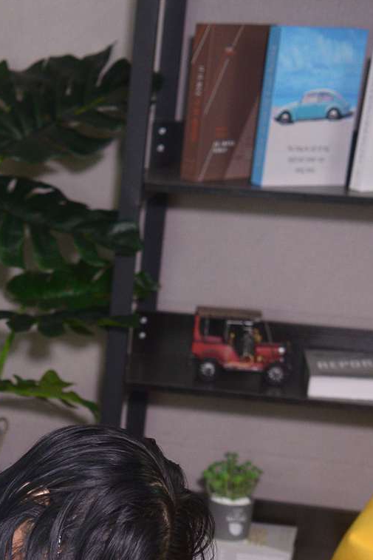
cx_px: -71
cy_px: 736
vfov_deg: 19.3
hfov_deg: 13.7
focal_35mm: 97
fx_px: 1507
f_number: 5
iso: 1250
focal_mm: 35
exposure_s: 1/160
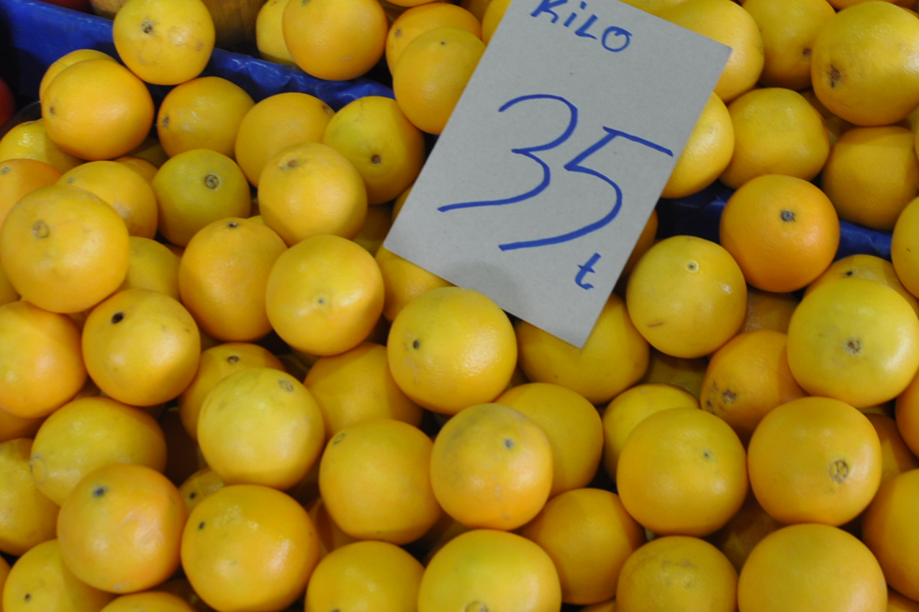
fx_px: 1349
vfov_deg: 25.6
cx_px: 514
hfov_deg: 37.6
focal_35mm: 53
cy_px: 268
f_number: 5.6
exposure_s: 1/30
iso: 280
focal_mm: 21
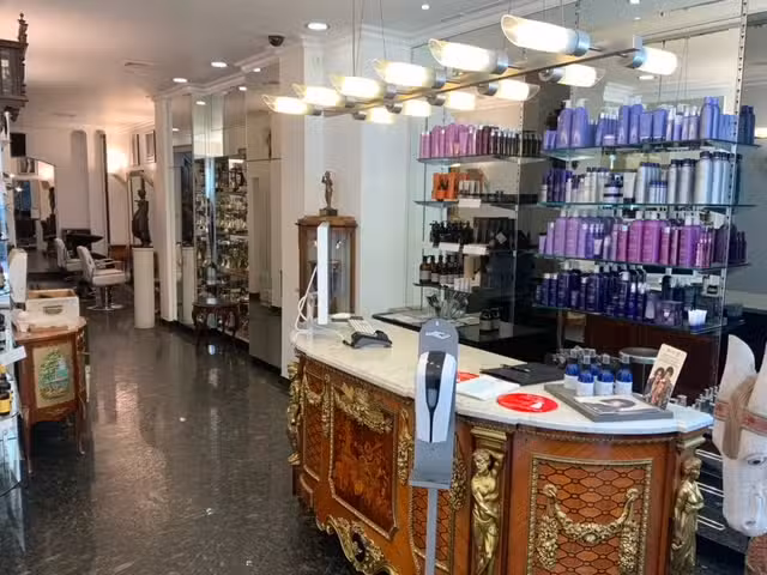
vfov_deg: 48.2
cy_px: 288
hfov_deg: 61.7
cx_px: 384
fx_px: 643
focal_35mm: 29
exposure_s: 1/100
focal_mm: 3
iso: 25
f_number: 1.8
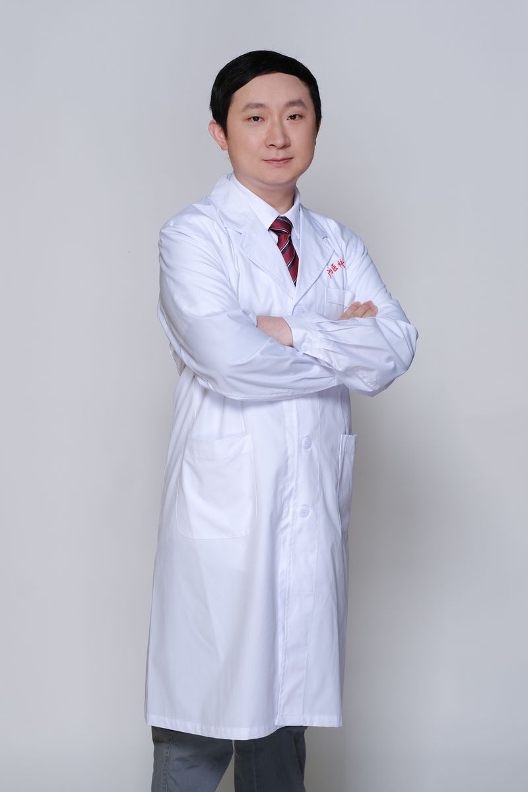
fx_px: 1848
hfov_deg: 16.3
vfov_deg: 24.2
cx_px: 264
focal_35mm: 84
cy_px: 396
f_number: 5
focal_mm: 56
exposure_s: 1/160
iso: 250
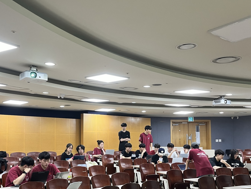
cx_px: 90
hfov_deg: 47.3
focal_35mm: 39
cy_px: 130
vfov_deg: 36.4
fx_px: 283
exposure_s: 1/60
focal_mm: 5.1
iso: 100
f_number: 1.6
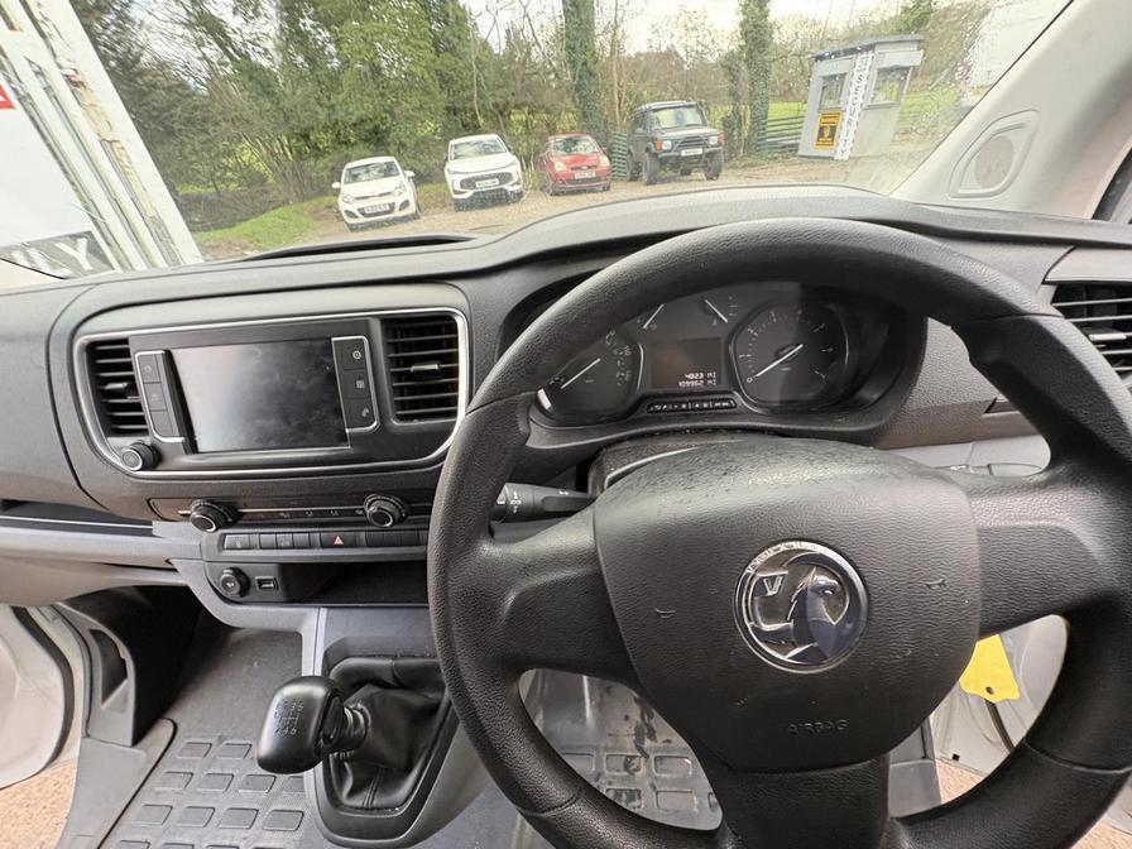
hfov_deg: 102.1
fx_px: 458
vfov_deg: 85.7
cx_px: 566
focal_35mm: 14
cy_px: 424
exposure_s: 1/60
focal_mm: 2.22
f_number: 2.2
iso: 320
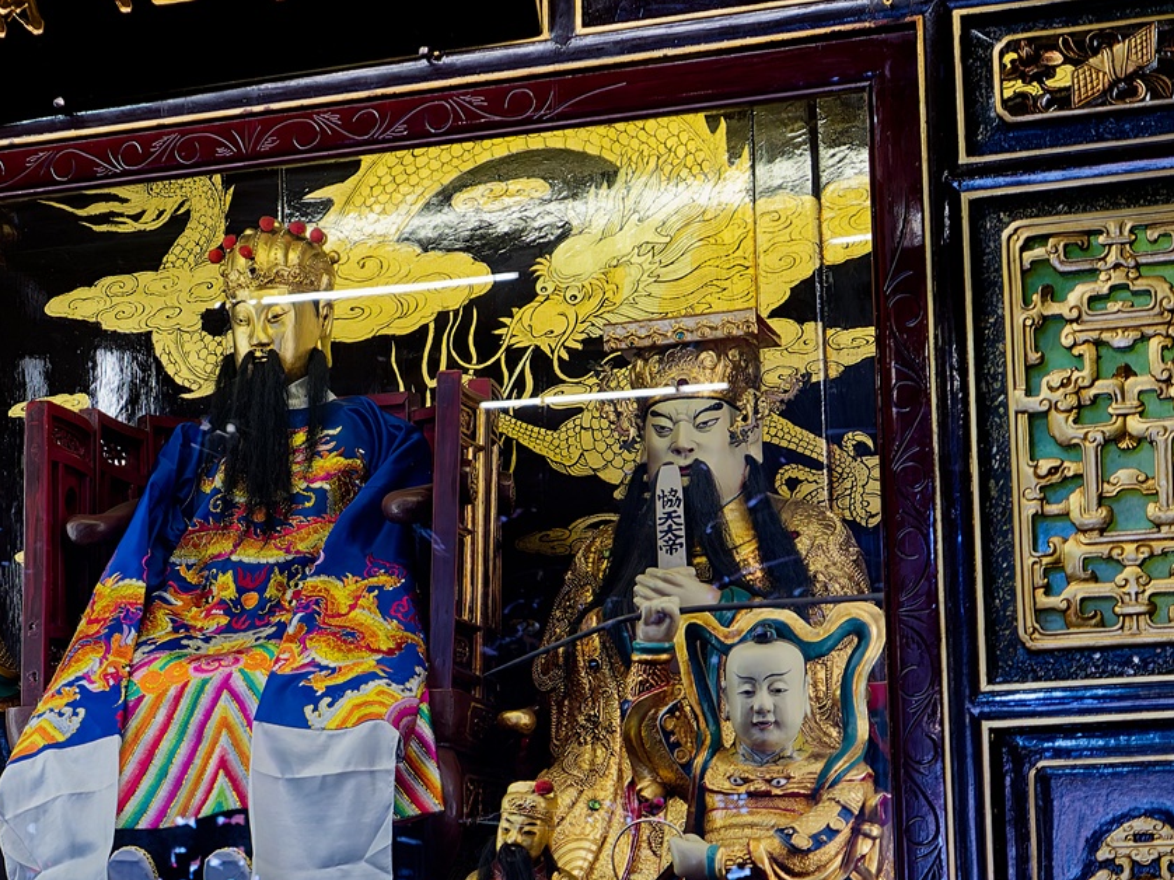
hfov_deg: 22.6
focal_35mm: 86
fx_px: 2916
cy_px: 755
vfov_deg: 17.0
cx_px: 301
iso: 2000
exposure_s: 1/60
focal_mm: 25
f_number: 4
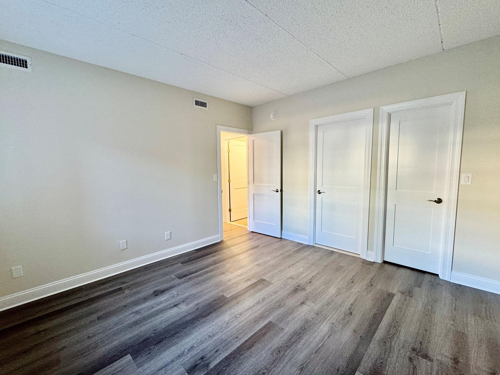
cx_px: 246
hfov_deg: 98.2
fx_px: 217
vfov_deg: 81.8
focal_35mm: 15
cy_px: 189
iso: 160
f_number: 2.2
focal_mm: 2.22
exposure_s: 1/60
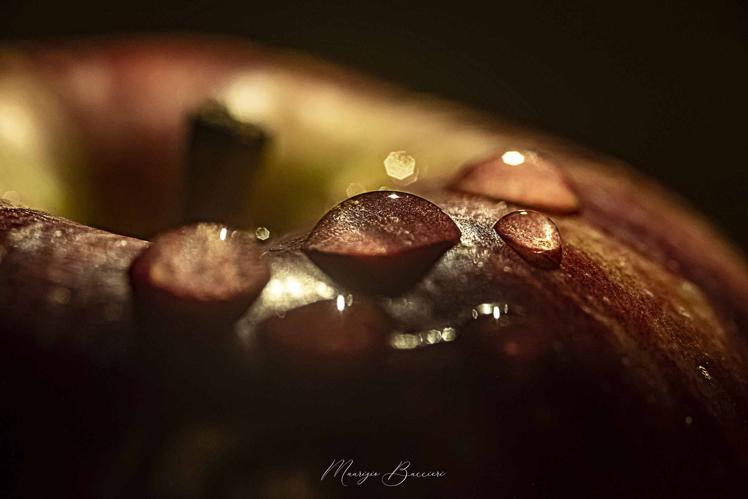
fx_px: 2182
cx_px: 374
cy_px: 250
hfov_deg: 19.4
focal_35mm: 105
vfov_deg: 13.1
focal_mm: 105
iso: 200
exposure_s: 1/160
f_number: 14
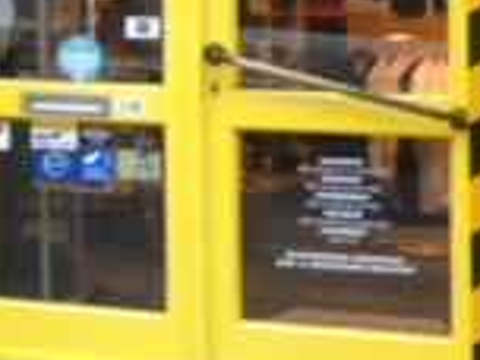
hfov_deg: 13.5
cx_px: -208
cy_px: -60
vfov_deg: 10.5
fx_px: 1927
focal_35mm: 139
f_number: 2.4
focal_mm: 4.12
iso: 50
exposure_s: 1/24
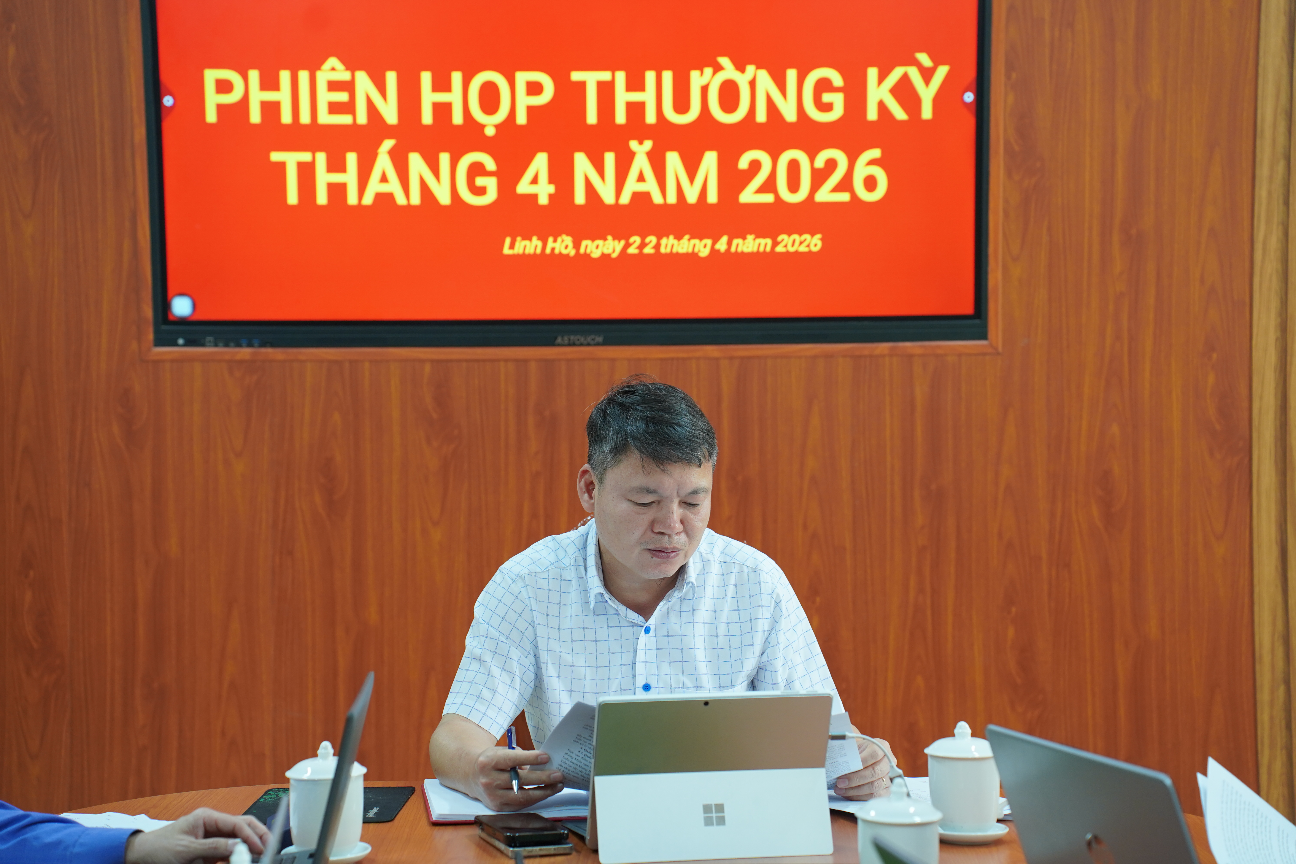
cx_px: 648
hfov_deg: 27.0
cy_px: 432
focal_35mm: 75
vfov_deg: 18.2
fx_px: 2700
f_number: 4
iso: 800
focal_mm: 75
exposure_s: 1/160
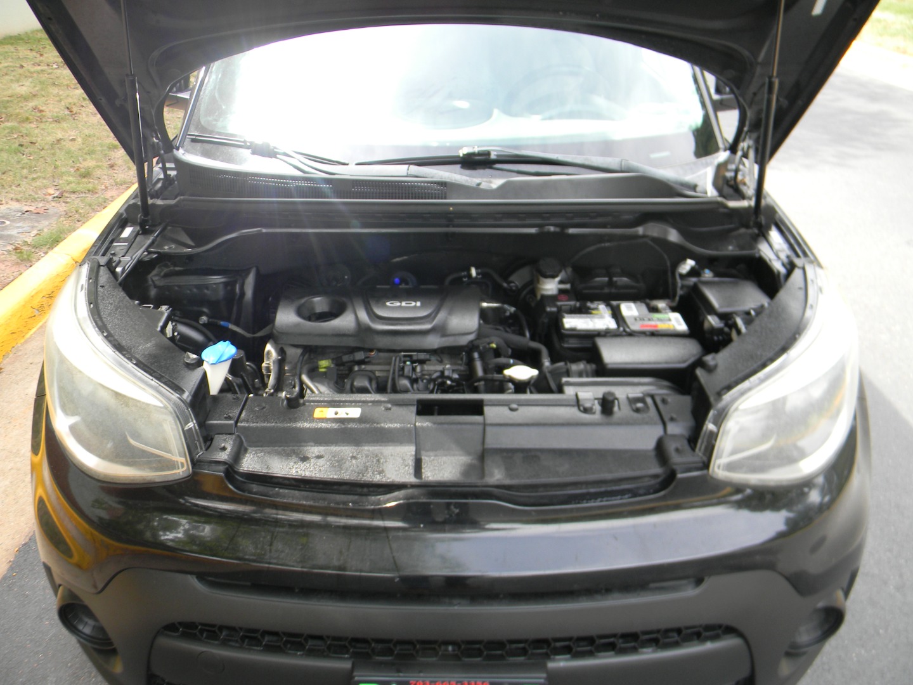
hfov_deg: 63.4
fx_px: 739
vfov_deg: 49.7
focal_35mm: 28
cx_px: 456
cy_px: 342
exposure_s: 1/75
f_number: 3.5
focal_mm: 5
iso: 80
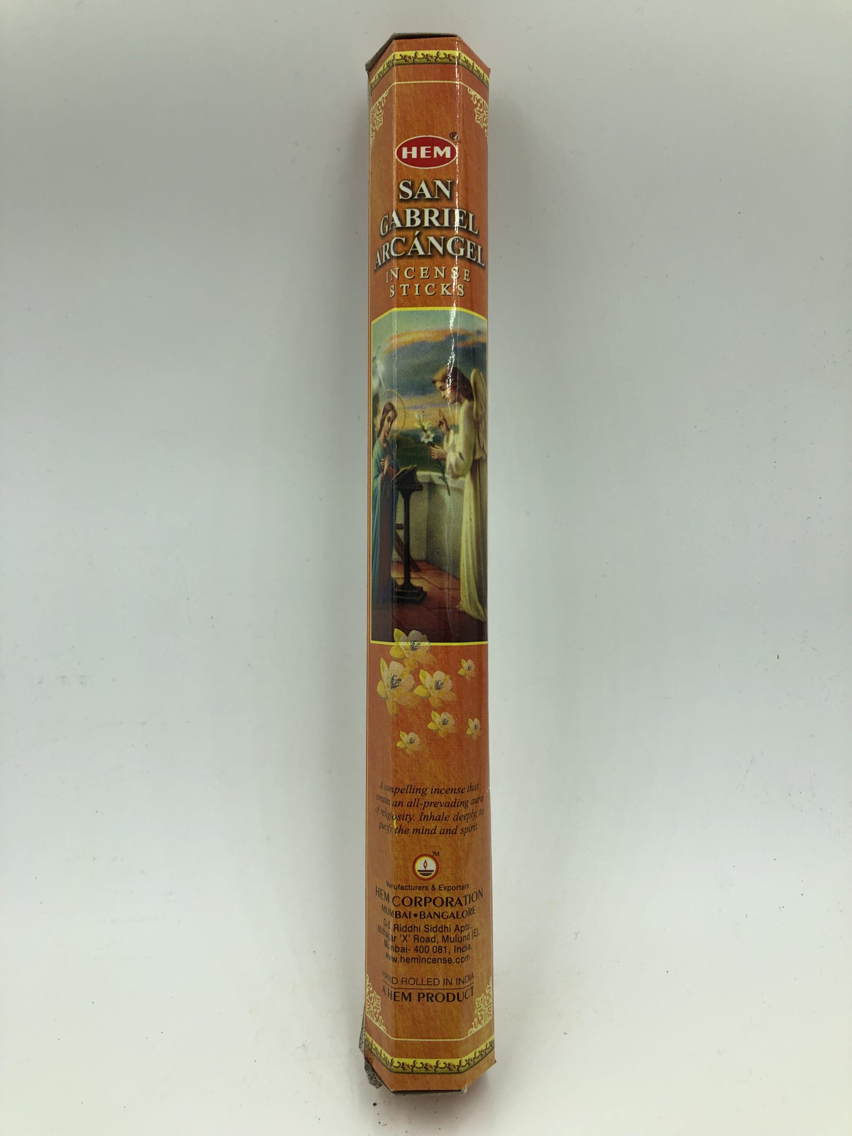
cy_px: 568
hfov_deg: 49.7
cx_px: 426
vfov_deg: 63.4
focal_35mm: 28
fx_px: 919
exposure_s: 1/823
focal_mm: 4
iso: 20
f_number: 1.8
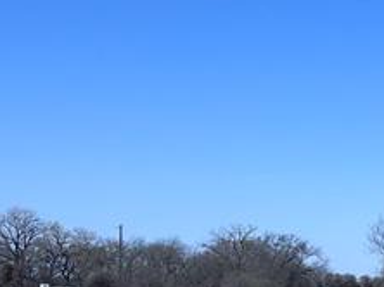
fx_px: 1330
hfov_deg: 16.2
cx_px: 370
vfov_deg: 12.3
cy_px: 240
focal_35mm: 120
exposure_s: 1/7463
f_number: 1.5
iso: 50
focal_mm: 5.7
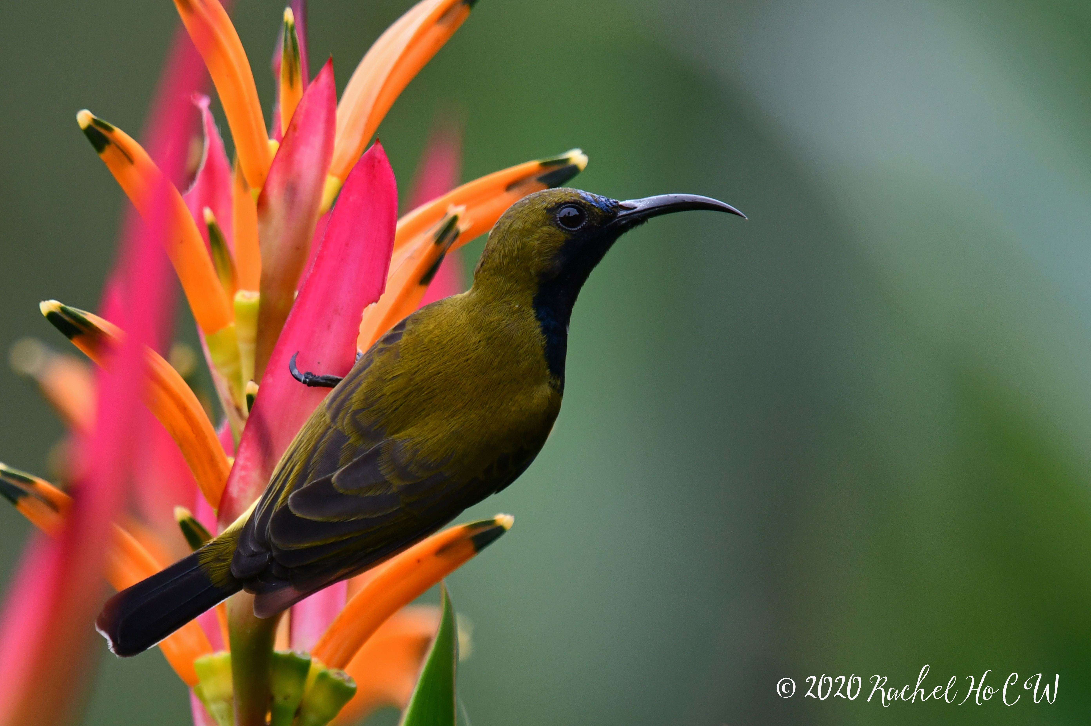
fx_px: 19080
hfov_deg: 3.3
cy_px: 363
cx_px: 546
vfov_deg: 2.2
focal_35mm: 630
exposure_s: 1/500
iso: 500
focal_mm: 420
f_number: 5.6
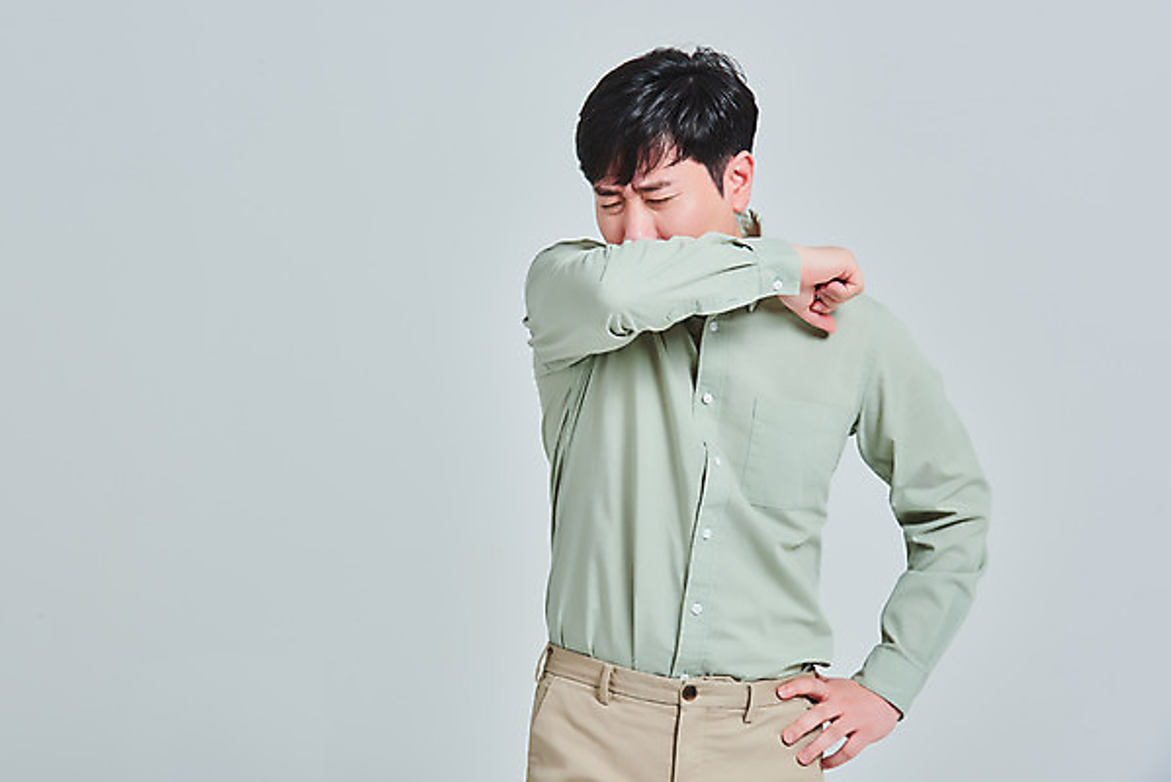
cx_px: 586
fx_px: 4068
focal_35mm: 125
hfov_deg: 16.4
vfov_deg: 11.0
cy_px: 391
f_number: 14
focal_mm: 125
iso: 100
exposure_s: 1/125
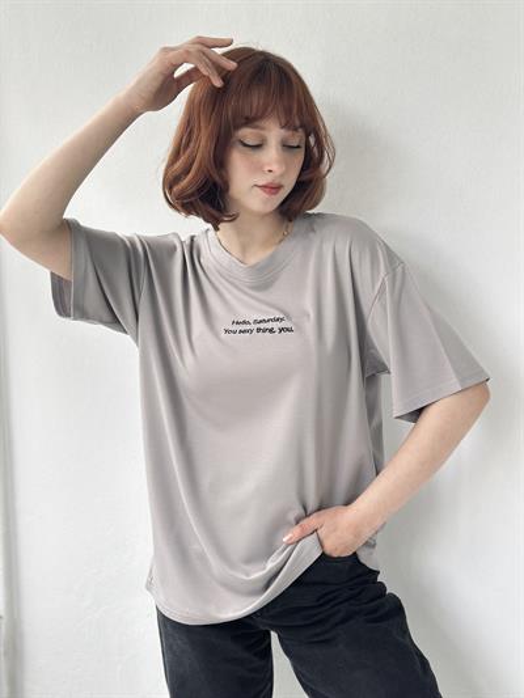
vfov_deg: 39.6
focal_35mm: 48
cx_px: 262
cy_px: 349
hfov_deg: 30.3
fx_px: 968
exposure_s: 1/383
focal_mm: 6.86
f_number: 1.78
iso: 80
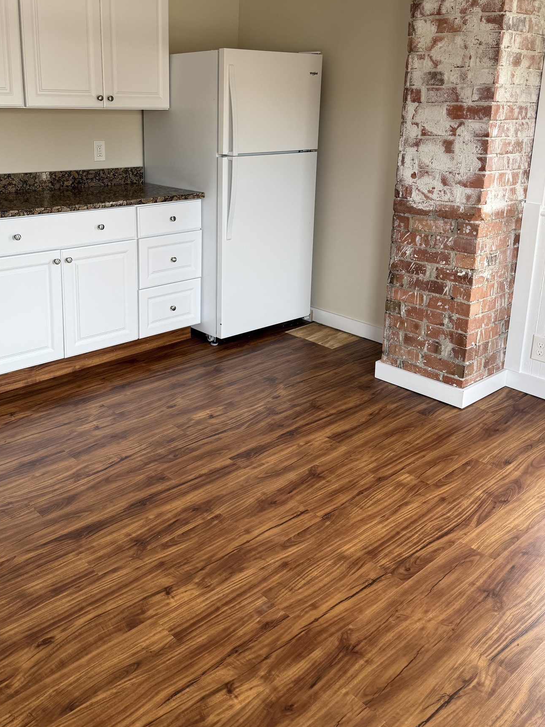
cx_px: 203
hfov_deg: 43.8
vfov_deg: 56.0
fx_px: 672
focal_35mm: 32
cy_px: 266
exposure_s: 1/121
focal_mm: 6.76
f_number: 1.78
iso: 80
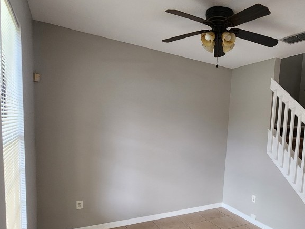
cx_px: 203
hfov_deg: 71.7
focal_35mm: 23
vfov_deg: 57.7
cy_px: 150
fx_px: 203
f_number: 2.2
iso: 320
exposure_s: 1/60
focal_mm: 2.2
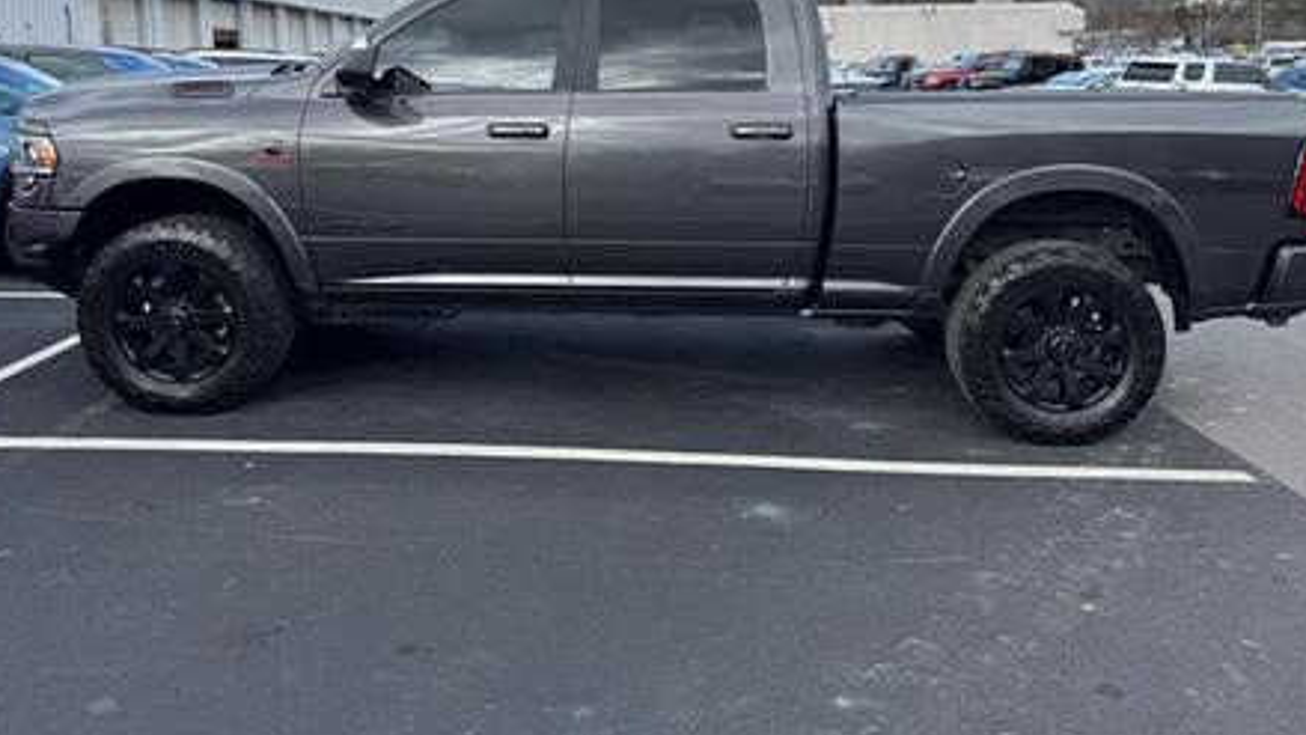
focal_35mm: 30
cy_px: 179
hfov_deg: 64.3
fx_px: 1039
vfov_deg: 37.9
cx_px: 663
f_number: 1.78
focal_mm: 6.76
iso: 80
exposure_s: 1/2415
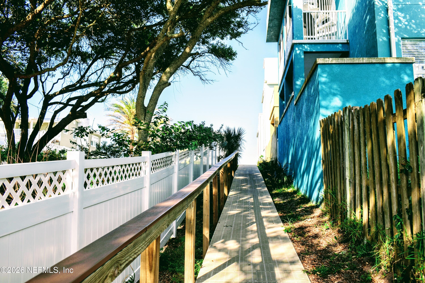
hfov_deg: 61.9
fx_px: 354
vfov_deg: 43.6
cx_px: 212
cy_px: 142
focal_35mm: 30
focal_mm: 20
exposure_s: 1/250
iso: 100
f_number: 6.3
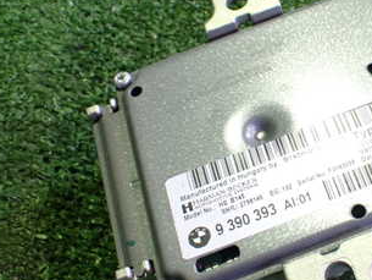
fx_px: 634
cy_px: 132
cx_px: 307
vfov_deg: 24.8
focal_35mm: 59
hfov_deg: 31.7
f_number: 2.3
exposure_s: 1/60
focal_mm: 5.4
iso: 800
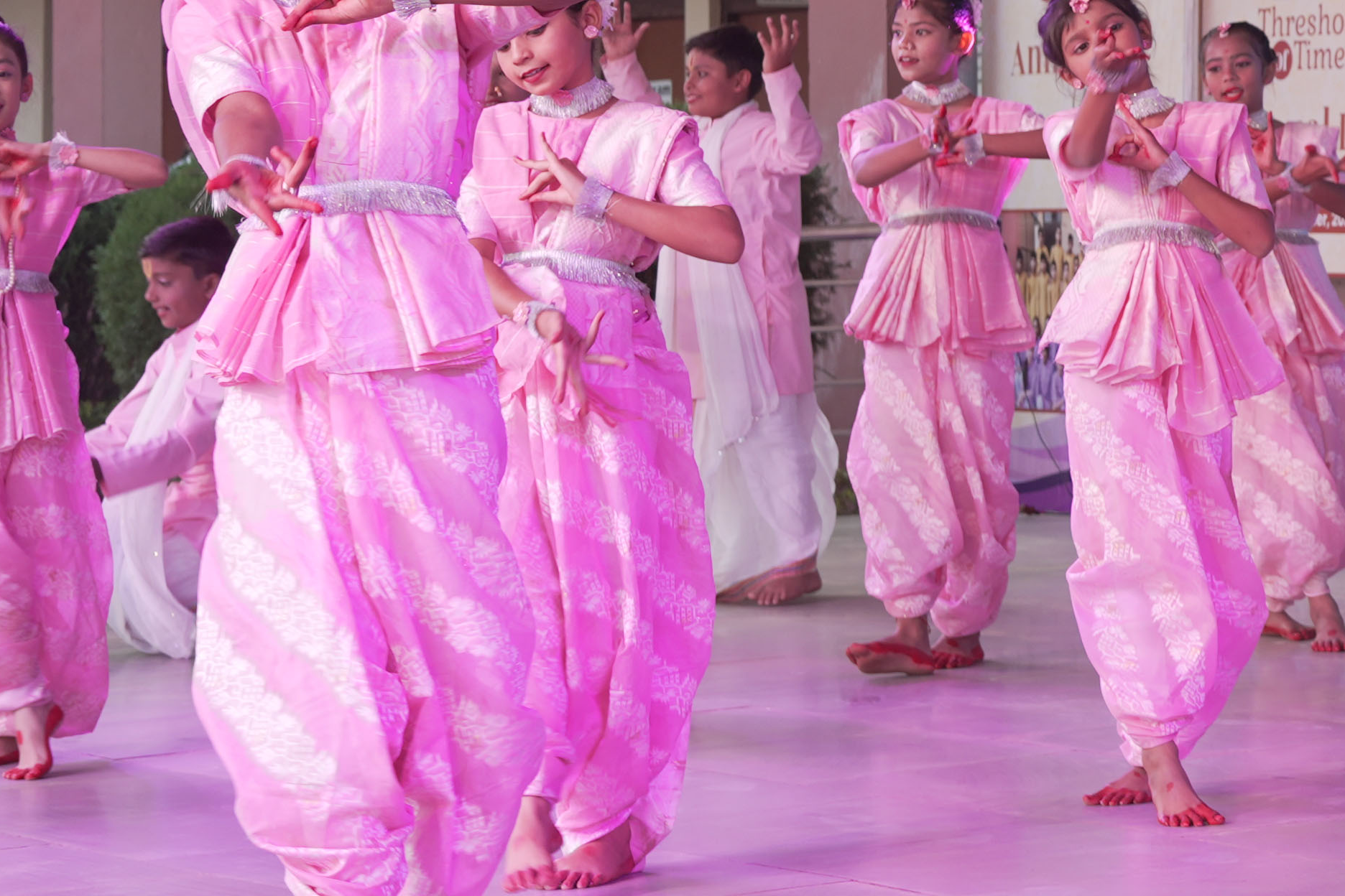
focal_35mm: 131
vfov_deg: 10.4
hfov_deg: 13.8
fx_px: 4894
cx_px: 2496
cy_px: 0
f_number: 4
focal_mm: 35
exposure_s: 1/100
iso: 160
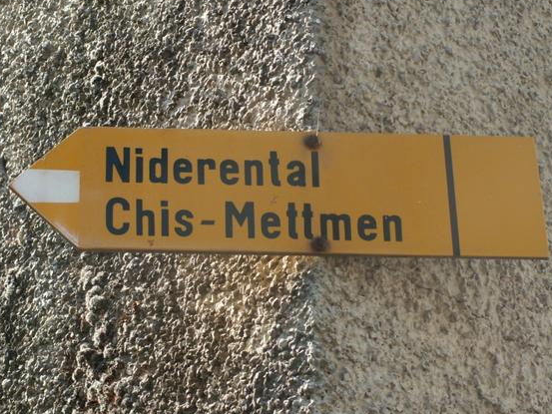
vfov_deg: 12.6
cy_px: 193
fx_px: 1882
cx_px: 276
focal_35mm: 118
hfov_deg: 16.7
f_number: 5
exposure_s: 1/125
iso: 50
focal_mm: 16.66
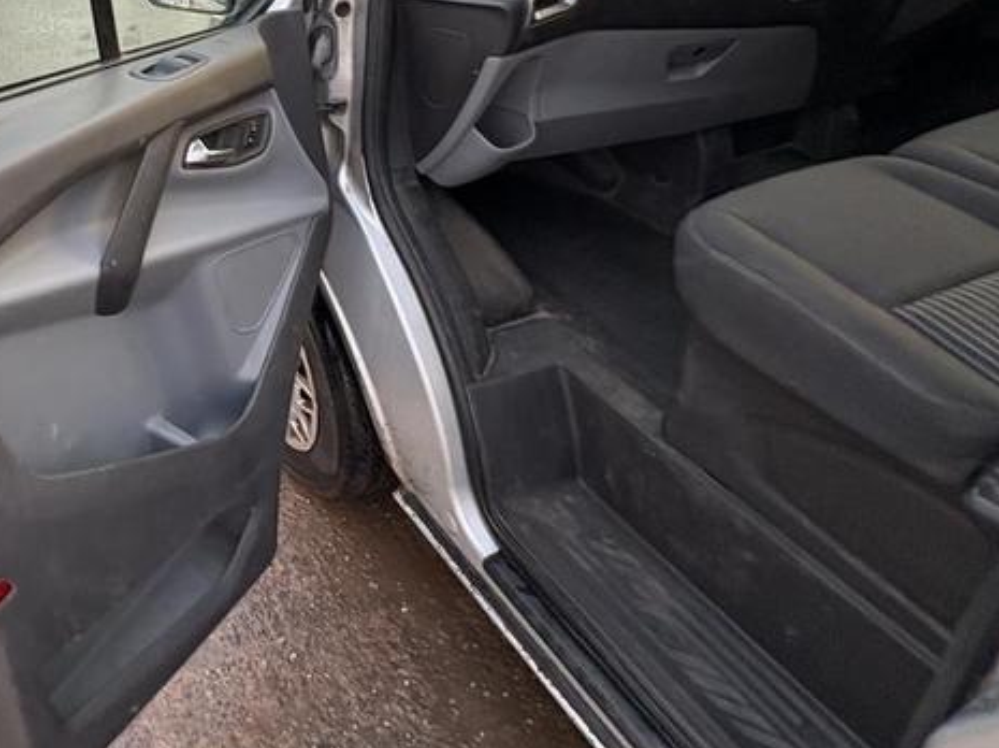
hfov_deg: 55.9
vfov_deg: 47.5
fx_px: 779
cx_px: 88
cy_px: 114
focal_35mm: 27
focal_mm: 2.22
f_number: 2.2
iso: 250
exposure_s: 1/75
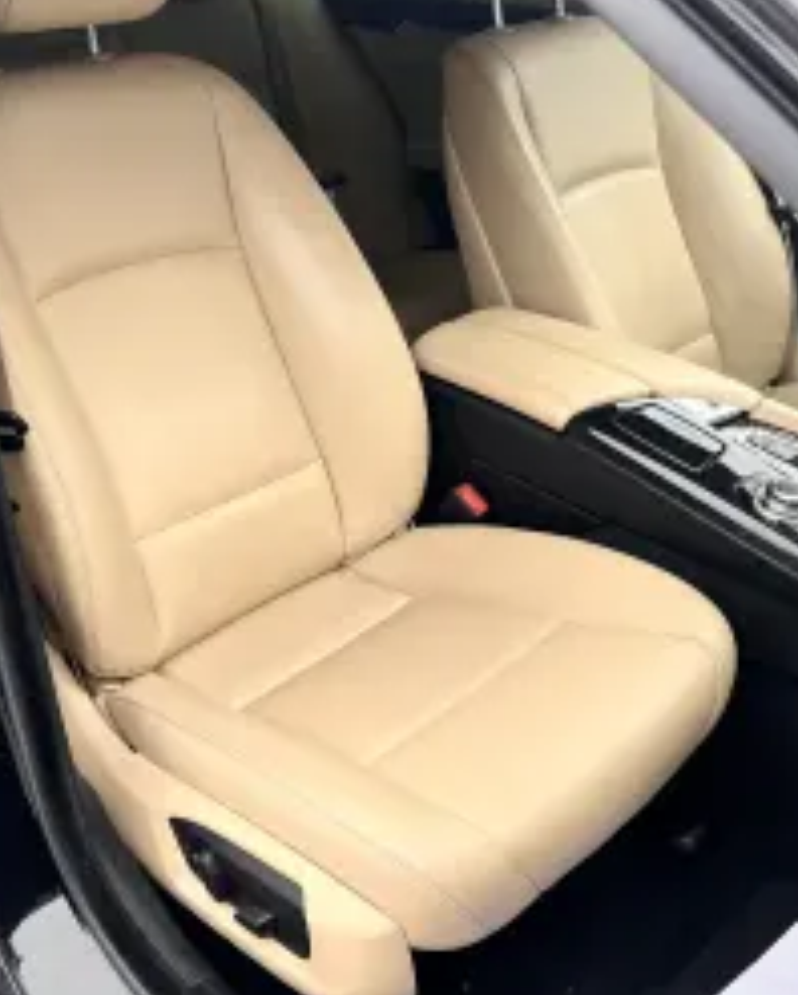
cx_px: 278
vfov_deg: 49.0
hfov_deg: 39.8
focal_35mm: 37
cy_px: 467
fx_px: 1091
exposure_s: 1/198
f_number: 1.6
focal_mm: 5.1
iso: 40
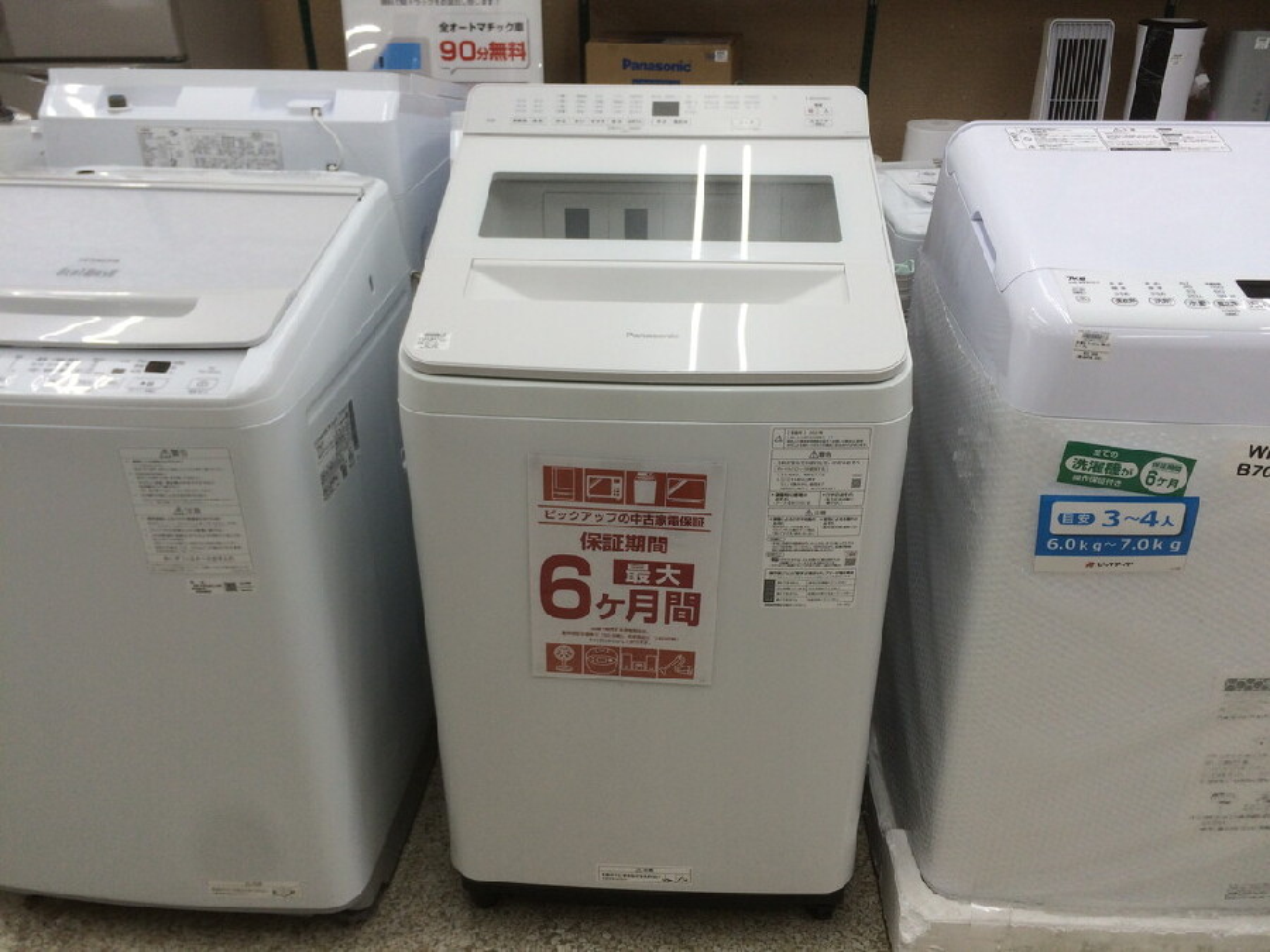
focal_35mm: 29
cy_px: 476
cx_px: 635
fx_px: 1064
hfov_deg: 61.7
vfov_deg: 48.2
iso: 50
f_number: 2.2
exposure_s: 1/120
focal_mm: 4.15
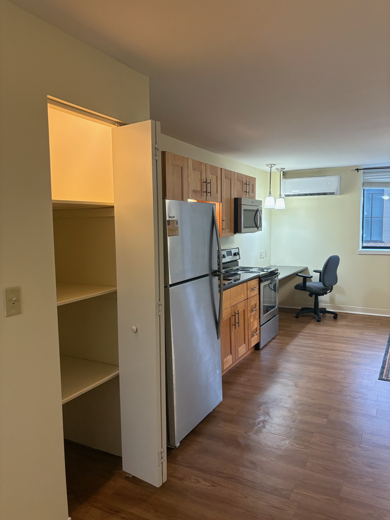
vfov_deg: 67.3
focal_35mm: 26
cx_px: 195
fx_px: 391
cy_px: 260
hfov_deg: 53.1
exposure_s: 1/60
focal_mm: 5.96
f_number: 1.6
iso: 250
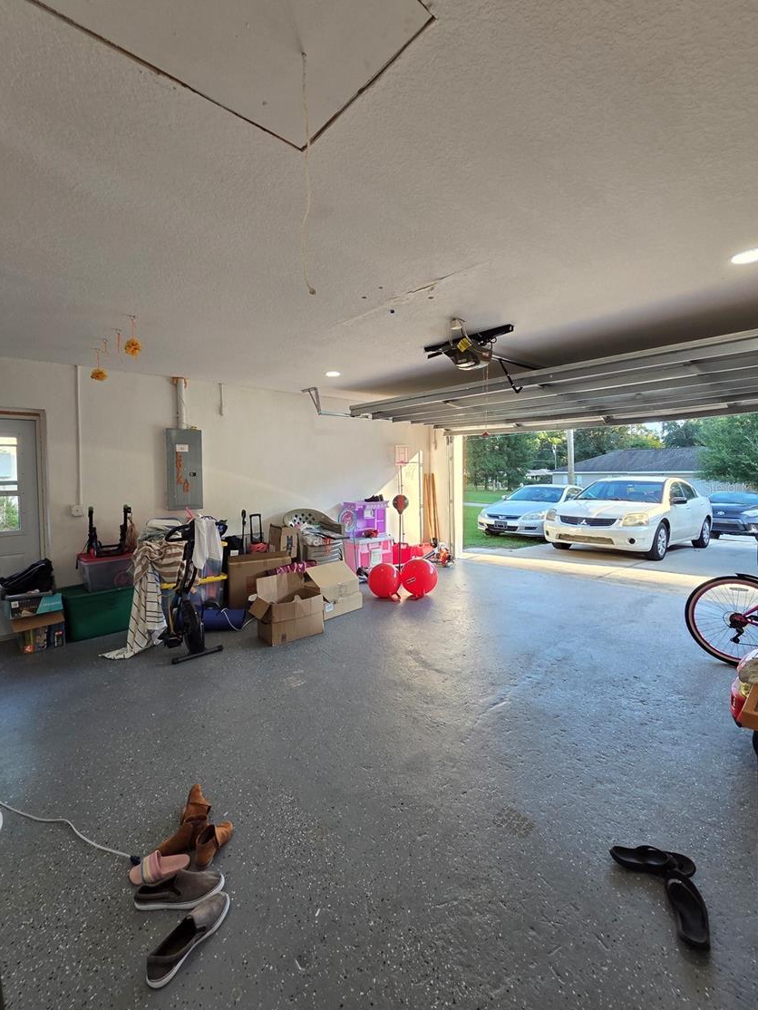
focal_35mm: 14
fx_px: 409
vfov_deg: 102.0
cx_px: 360
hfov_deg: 85.6
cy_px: 487
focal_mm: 2.2
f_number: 2.2
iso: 125
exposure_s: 1/120
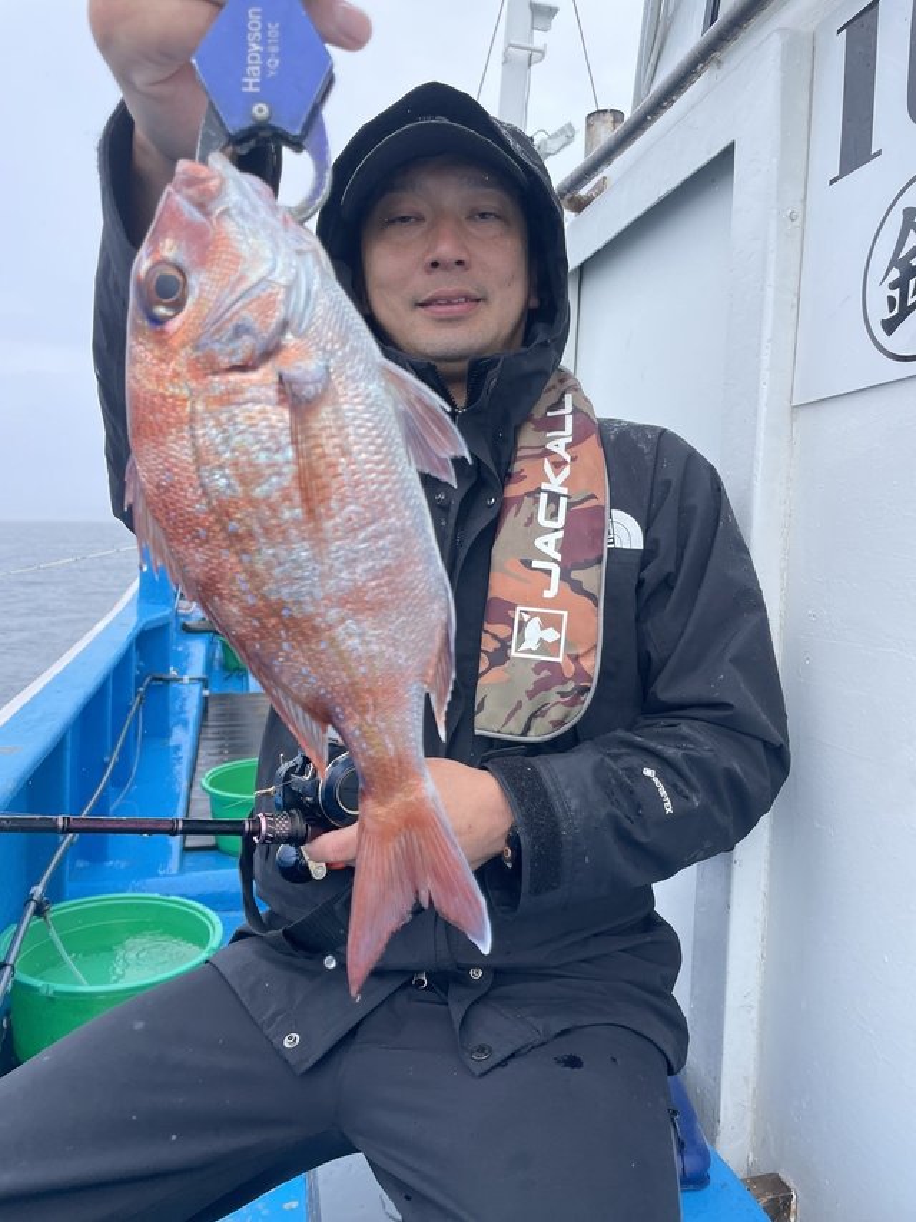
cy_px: 611
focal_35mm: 26
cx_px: 458
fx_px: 918
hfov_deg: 53.0
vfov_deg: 67.3
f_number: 1.6
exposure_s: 1/550
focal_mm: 4.2
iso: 32
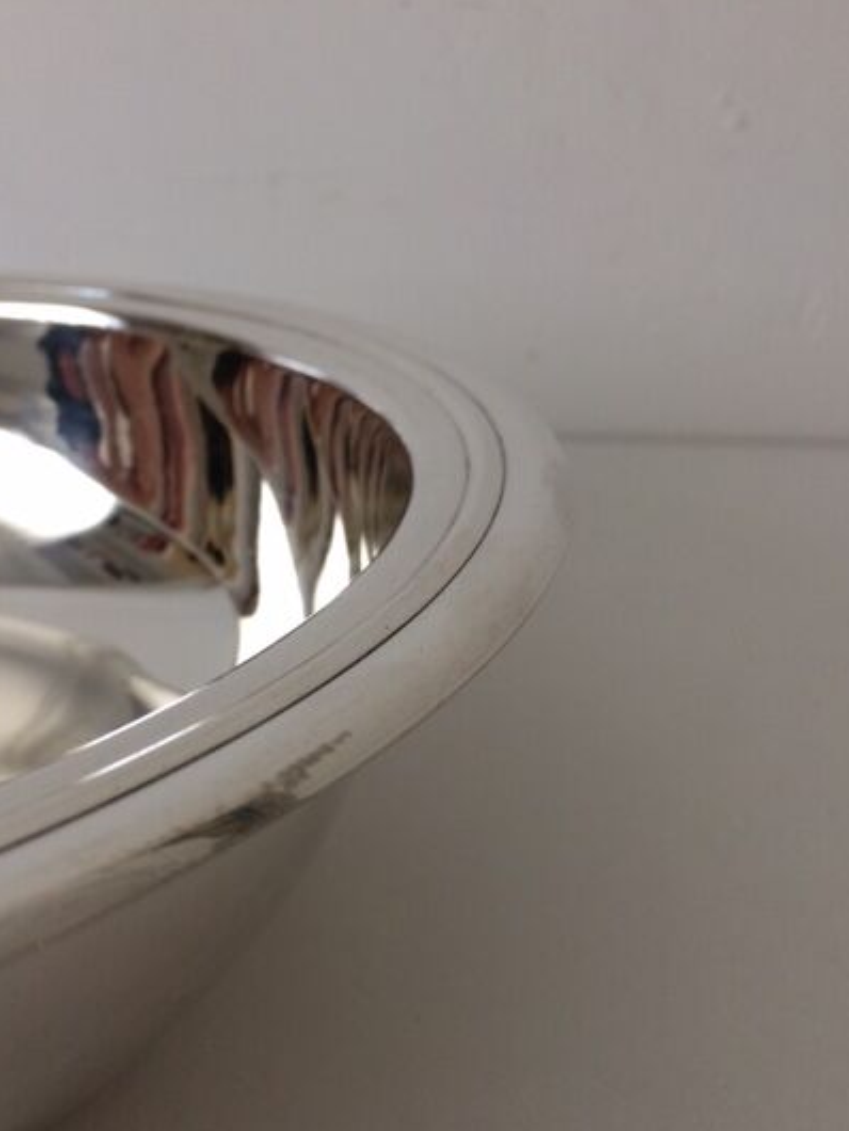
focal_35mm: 35
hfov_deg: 40.6
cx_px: 352
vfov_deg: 52.3
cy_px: 662
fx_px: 1144
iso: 64
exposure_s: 1/33
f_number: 2.2
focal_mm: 4.15
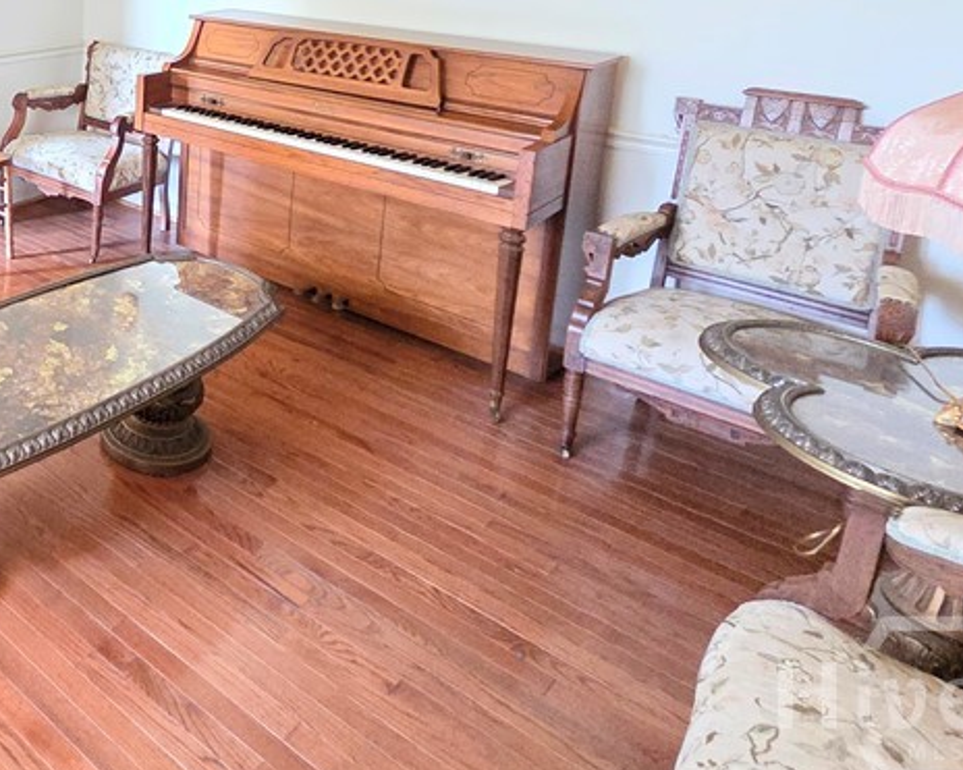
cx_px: 0
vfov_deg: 46.1
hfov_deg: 50.4
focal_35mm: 28
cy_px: 64
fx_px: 798
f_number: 2.2
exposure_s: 1/24
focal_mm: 2.2
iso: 1600
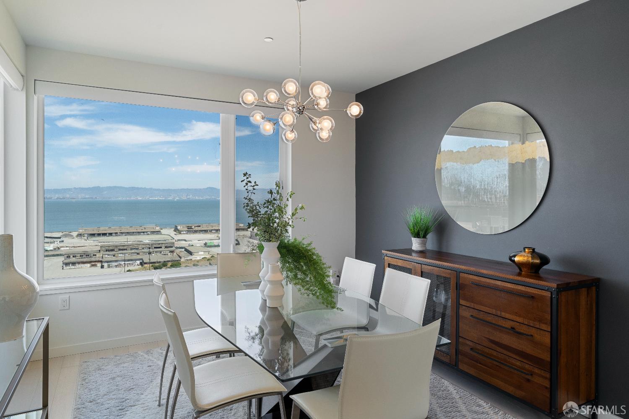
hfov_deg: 78.6
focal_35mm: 22
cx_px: 314
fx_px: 384
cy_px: 210
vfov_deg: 57.2
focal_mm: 22
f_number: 8
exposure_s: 1/30
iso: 640
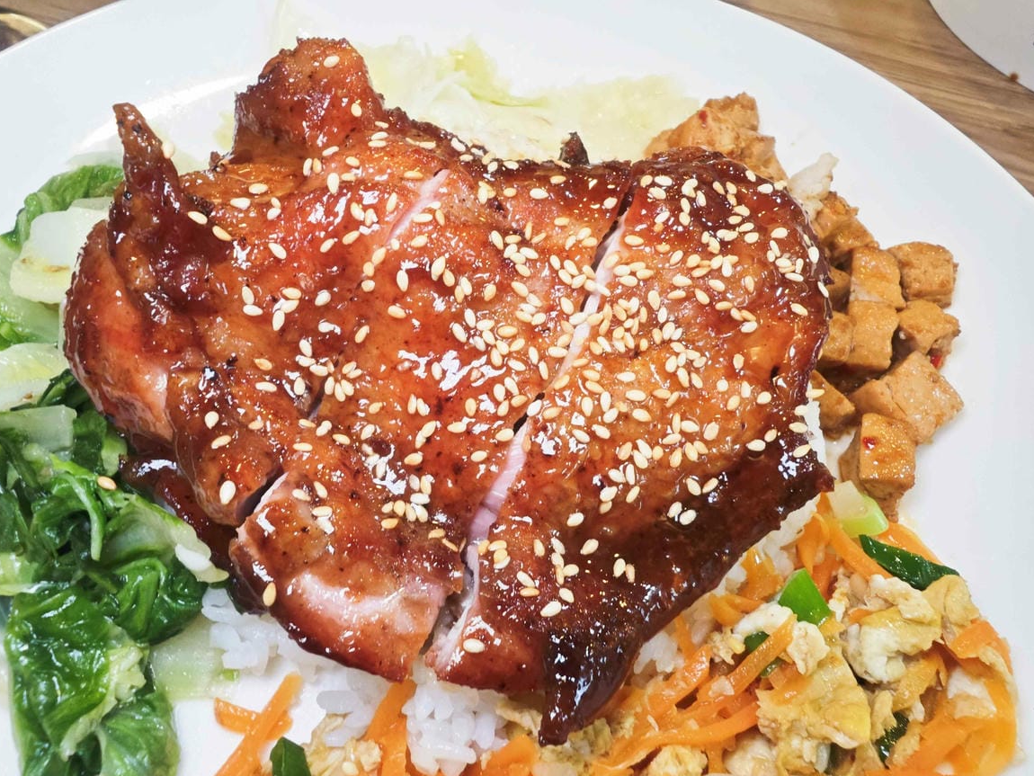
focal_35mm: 24
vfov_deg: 56.8
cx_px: 497
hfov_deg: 71.6
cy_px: 404
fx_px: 717
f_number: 1.8
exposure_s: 1/60
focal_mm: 2.03
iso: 125
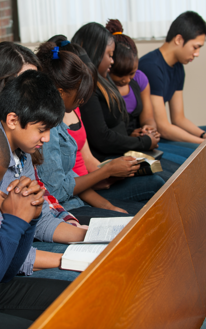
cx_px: 34
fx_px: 1033
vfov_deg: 18.1
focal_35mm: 115
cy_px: 164
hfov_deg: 11.3
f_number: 4.5
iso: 100
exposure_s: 1/200
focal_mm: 75
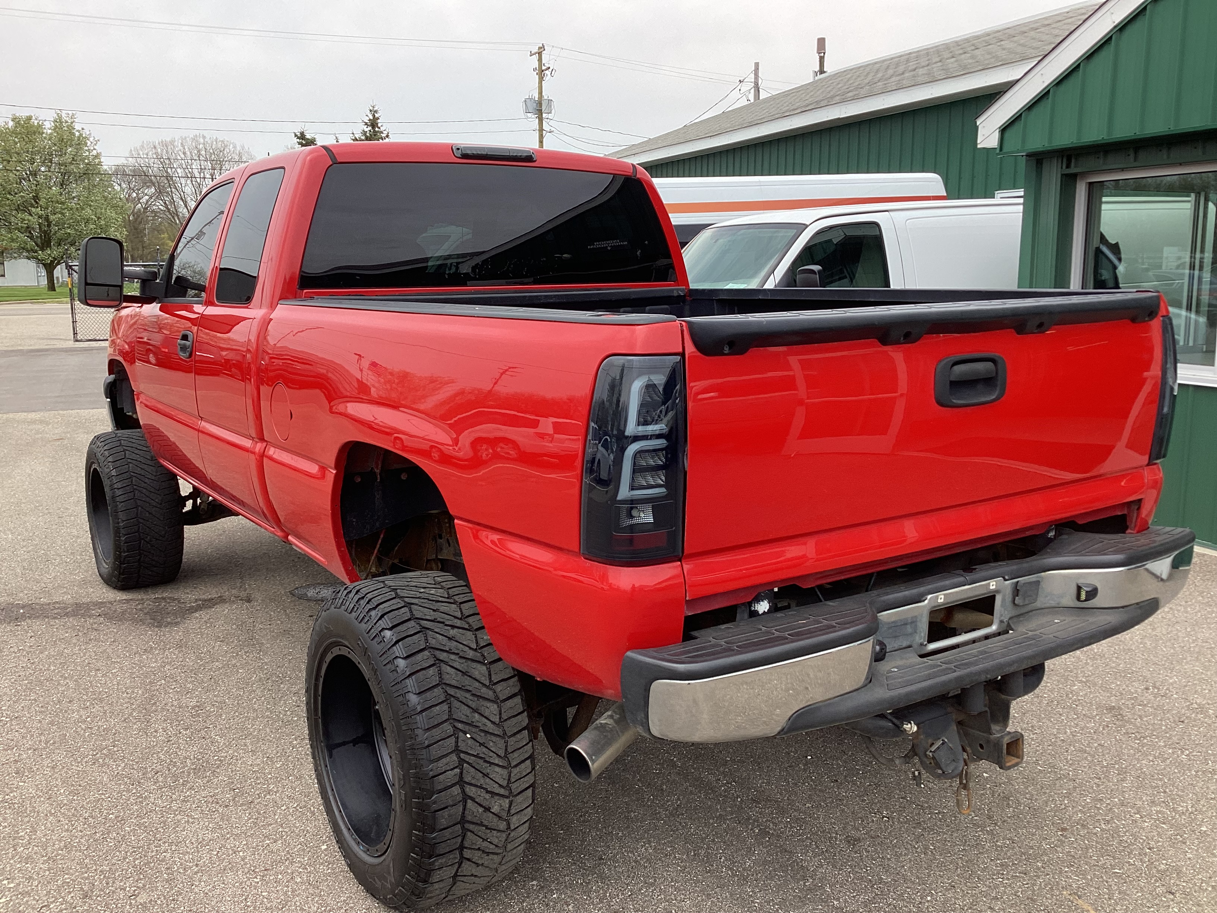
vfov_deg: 45.4
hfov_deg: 58.4
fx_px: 1090
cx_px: 608
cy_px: 456
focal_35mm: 31
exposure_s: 1/273
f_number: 2.4
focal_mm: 3.3
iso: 25
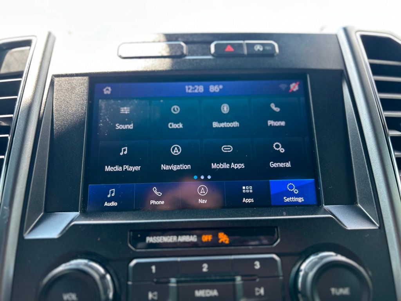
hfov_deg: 67.3
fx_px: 301
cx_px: 200
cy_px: 150
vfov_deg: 53.1
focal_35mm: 26
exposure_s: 1/121
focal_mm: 5.7
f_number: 1.5
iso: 64
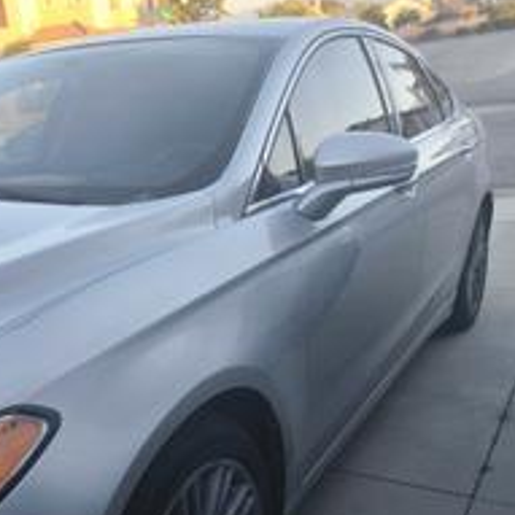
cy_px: 372
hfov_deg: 39.9
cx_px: 210
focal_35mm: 42
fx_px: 707
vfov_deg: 39.2
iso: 50
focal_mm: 6.92
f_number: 1.9
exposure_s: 1/376
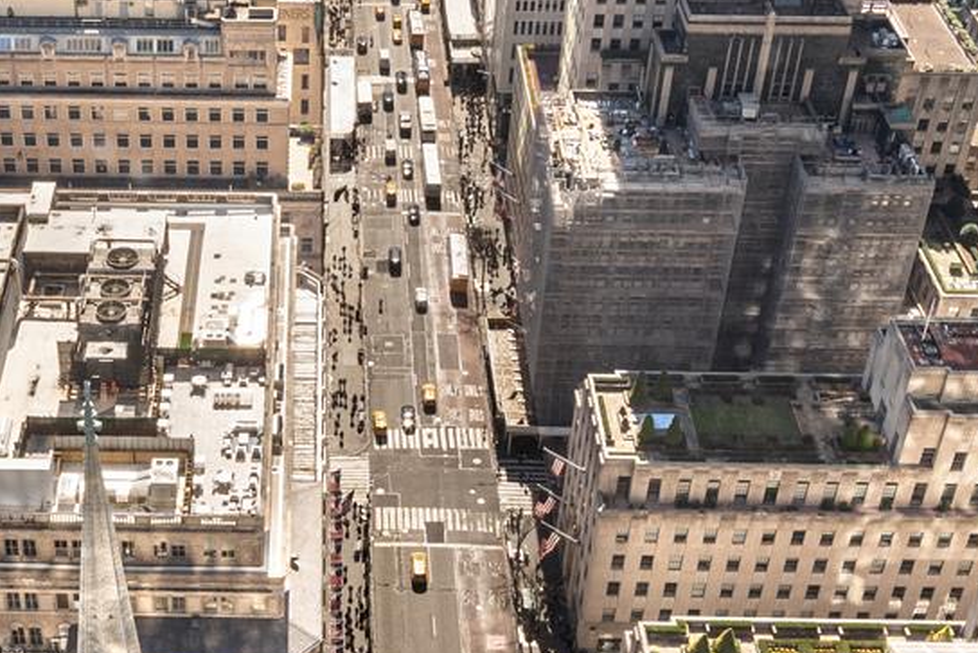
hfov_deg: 33.1
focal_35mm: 60
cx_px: 315
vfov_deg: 22.1
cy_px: 590
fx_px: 1630
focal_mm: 17
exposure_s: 1/20
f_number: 22
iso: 640
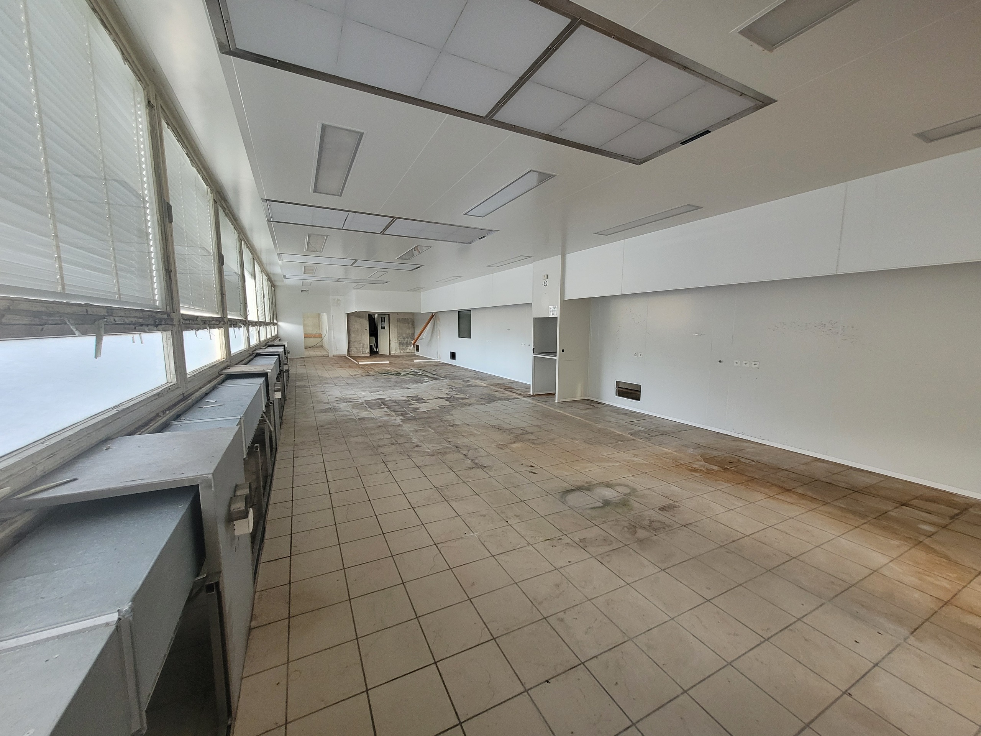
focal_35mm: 13
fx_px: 368
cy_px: 368
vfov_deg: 89.9
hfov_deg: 106.2
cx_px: 490
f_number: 2.2
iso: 200
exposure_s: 1/50
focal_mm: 1.74
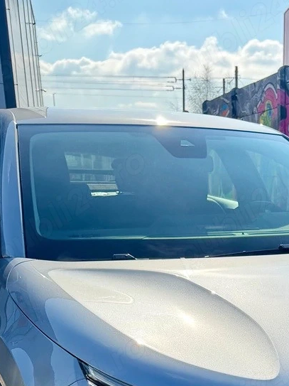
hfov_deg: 23.6
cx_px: 300
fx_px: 657
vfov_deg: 29.5
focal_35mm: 59
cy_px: 423
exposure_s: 1/6711
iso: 125
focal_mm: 6.76
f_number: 1.78
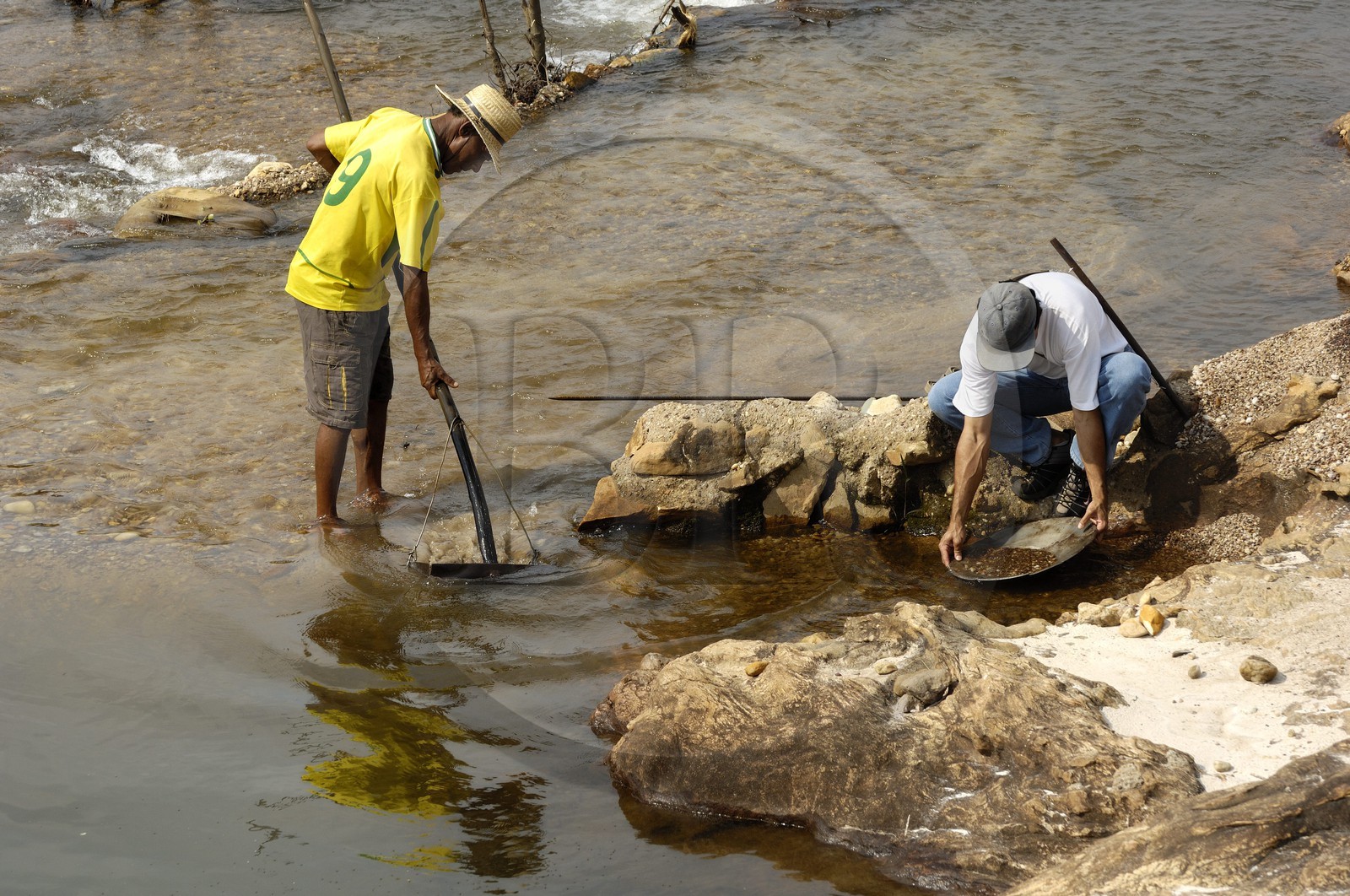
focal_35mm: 188
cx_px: 675
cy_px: 448
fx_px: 7021
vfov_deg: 7.3
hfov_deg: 11.0
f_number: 6.3
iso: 100
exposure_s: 1/320
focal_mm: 125
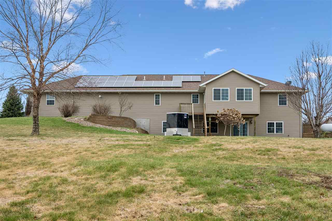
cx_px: 166
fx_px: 396
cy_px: 110
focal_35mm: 43
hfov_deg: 45.4
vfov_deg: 31.2
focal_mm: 29
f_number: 9
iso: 400
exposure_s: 1/800
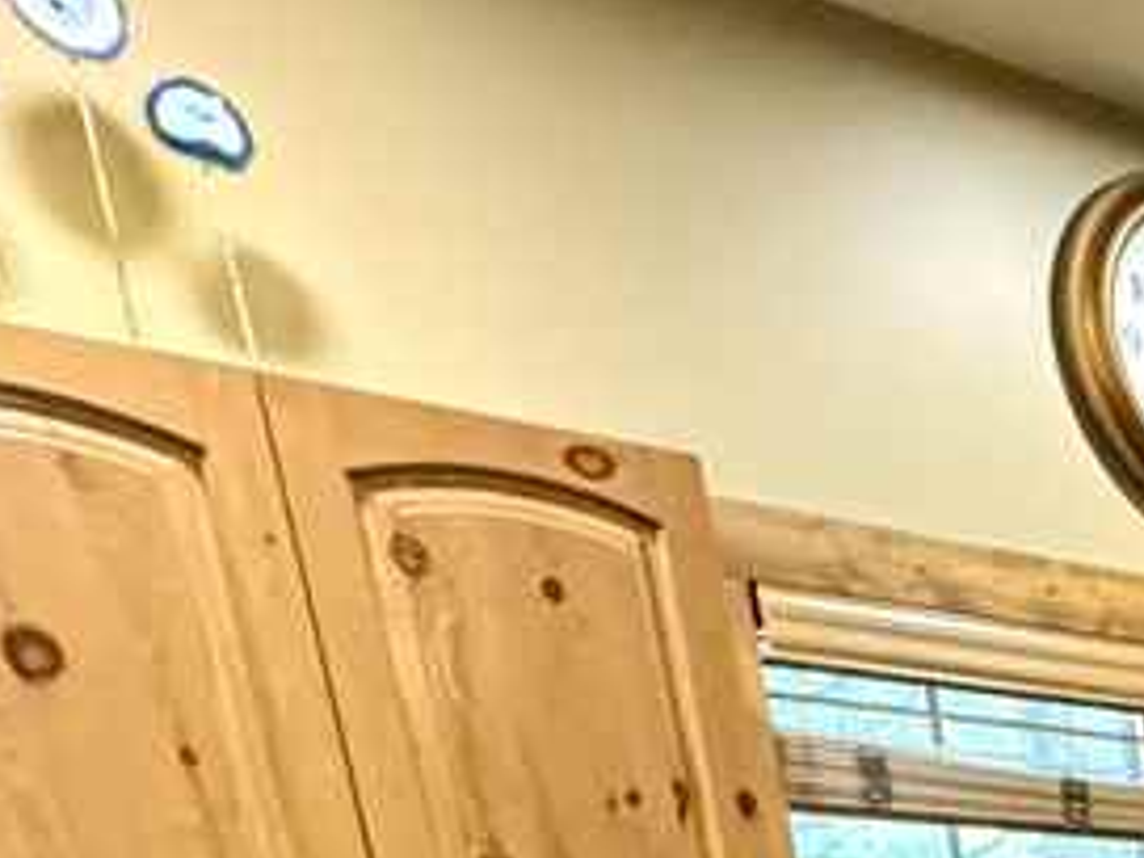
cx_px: 2103
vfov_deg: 16.6
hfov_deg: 20.2
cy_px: 1741
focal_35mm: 66
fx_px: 2181
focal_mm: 2.22
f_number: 2.2
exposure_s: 1/60
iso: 640
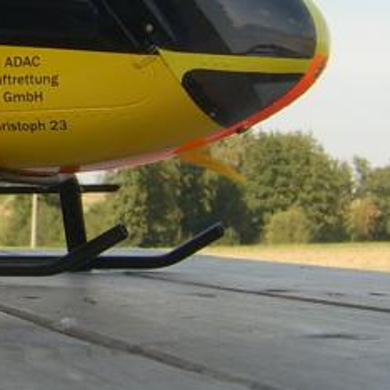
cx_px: -260
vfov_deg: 14.4
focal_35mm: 120
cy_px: 53
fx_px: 1530
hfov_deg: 13.4
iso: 50
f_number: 5.6
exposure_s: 1/136
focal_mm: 8.13
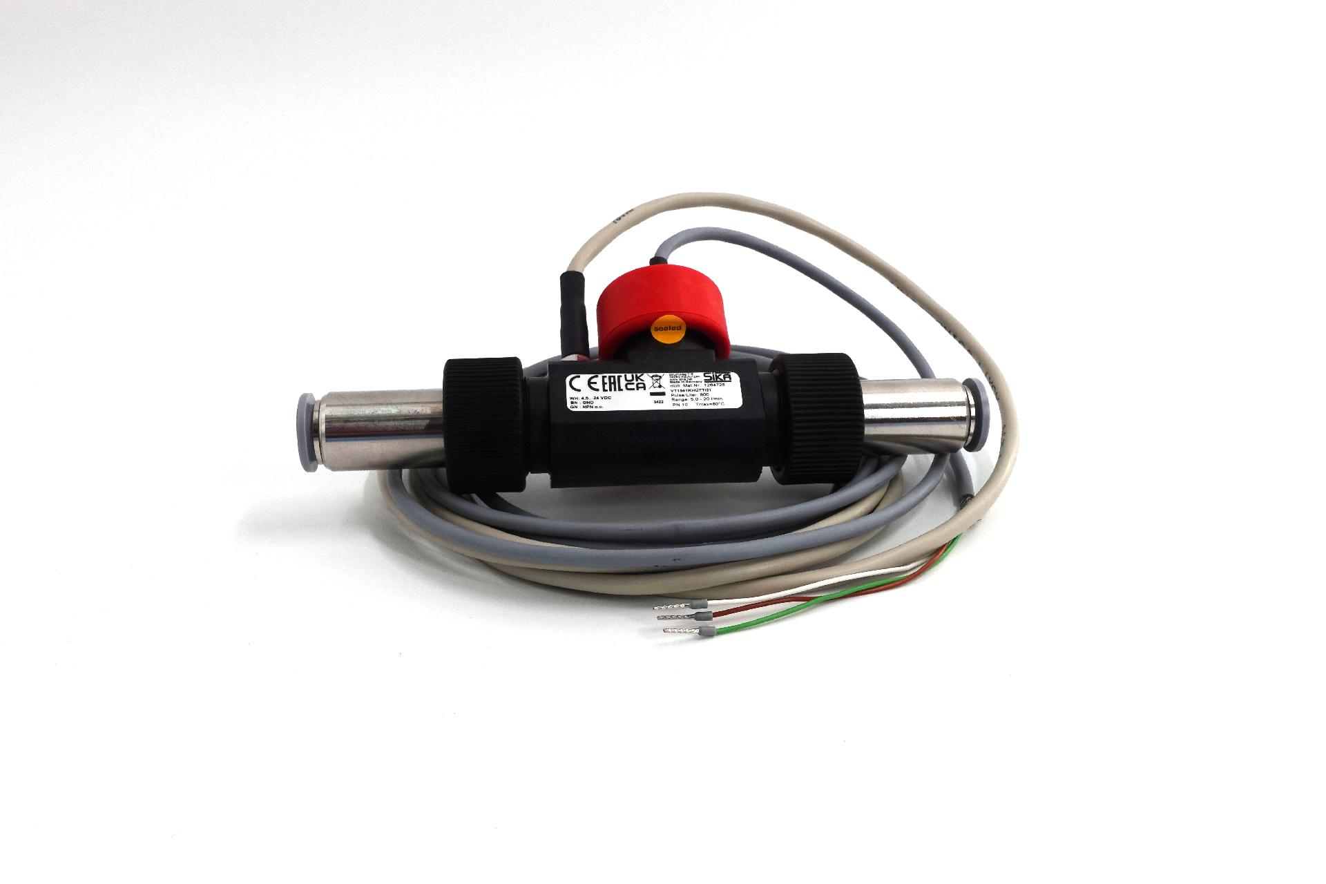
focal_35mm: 32
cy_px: 442
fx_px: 1179
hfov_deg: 58.7
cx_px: 663
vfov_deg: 41.1
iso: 125
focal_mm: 12.39
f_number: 10
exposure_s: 1/4
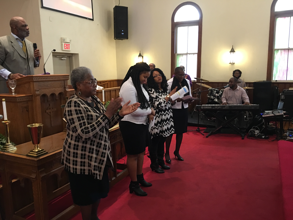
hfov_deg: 61.7
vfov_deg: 48.2
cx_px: 146
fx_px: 245
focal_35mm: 29
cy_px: 110
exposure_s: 1/15
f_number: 2.2
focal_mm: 4.15
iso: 100
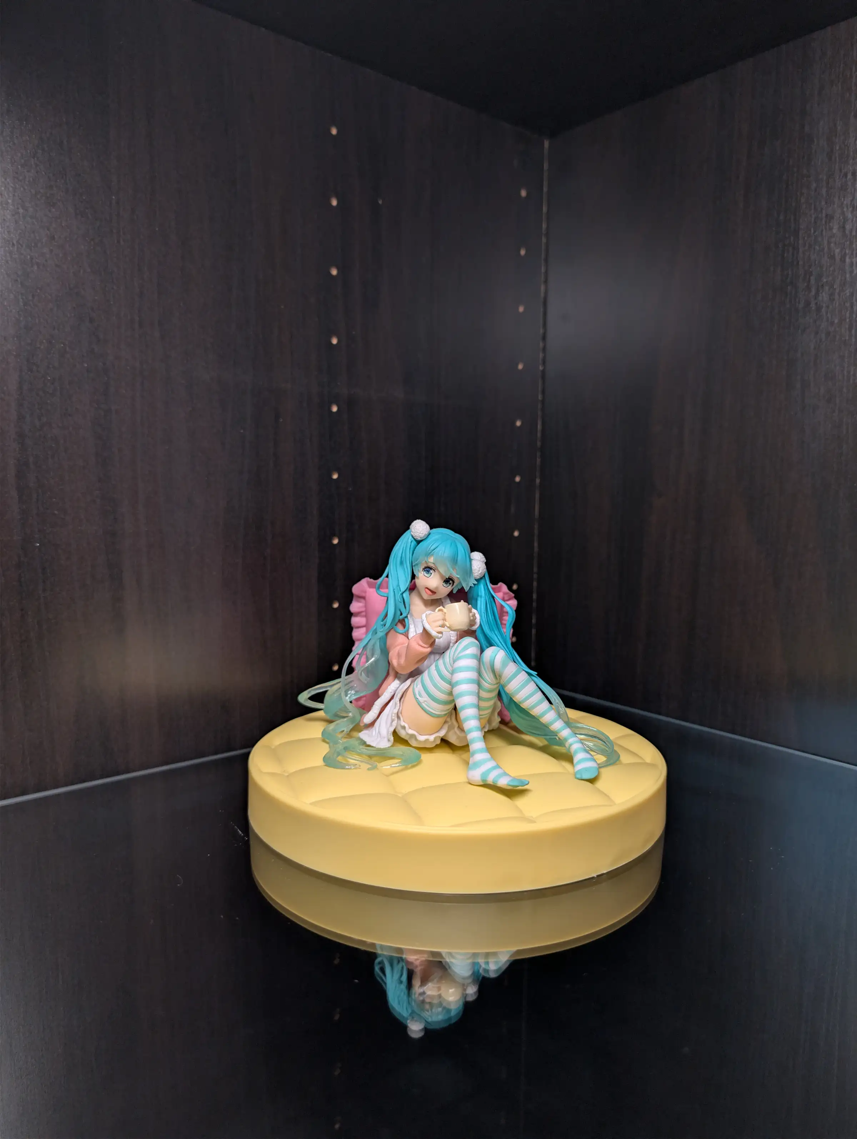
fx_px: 790
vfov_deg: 71.5
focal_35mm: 24
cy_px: 570
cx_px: 428
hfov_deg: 56.9
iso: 45
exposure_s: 1/15.2
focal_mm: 6.9
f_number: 1.68
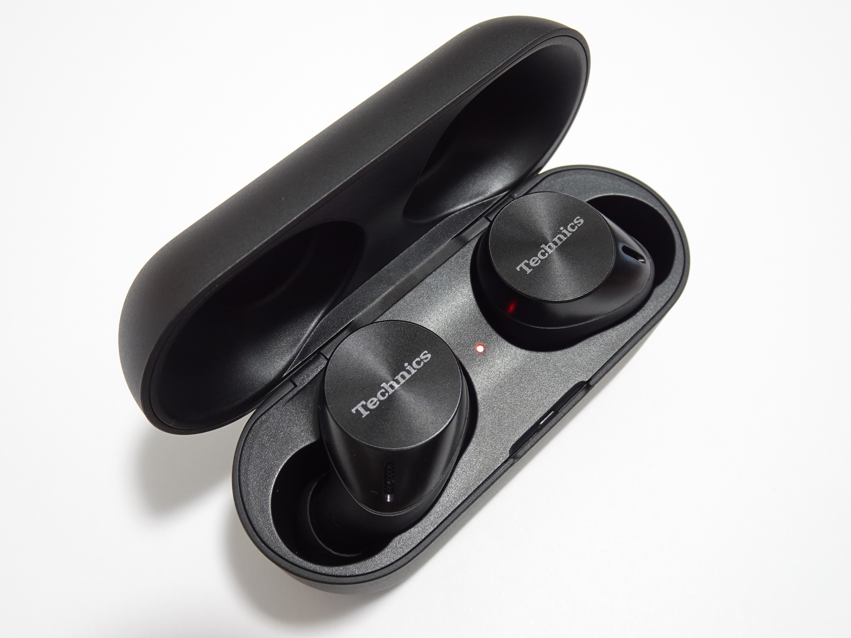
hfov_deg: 56.8
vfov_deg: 44.2
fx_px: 787
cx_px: 426
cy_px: 319
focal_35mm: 32
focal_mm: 5.41
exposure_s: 1/3
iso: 100
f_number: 4
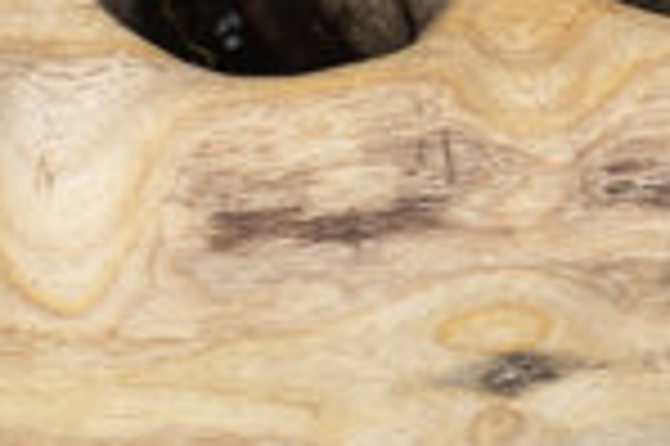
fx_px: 4350
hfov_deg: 8.8
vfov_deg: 5.9
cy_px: 122
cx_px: 328
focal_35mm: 234
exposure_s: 1/125
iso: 400
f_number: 4.5
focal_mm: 55
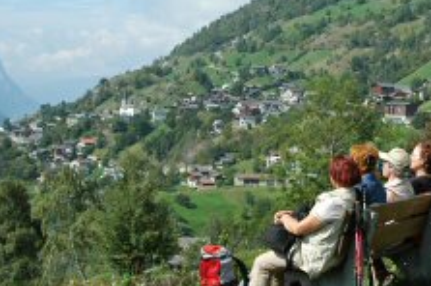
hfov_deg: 21.6
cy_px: 68
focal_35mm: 94
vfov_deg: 14.4
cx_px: 309
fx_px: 1124
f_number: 9
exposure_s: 1/250
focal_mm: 28
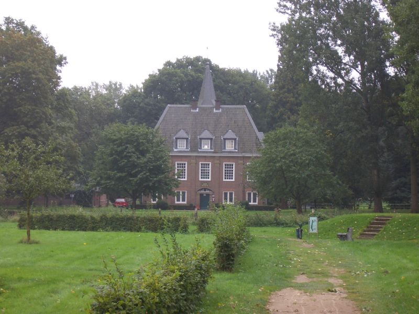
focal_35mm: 105
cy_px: 157
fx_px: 1271
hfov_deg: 18.7
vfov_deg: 14.1
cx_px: 210
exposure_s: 1/80
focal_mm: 17.4
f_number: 4.8
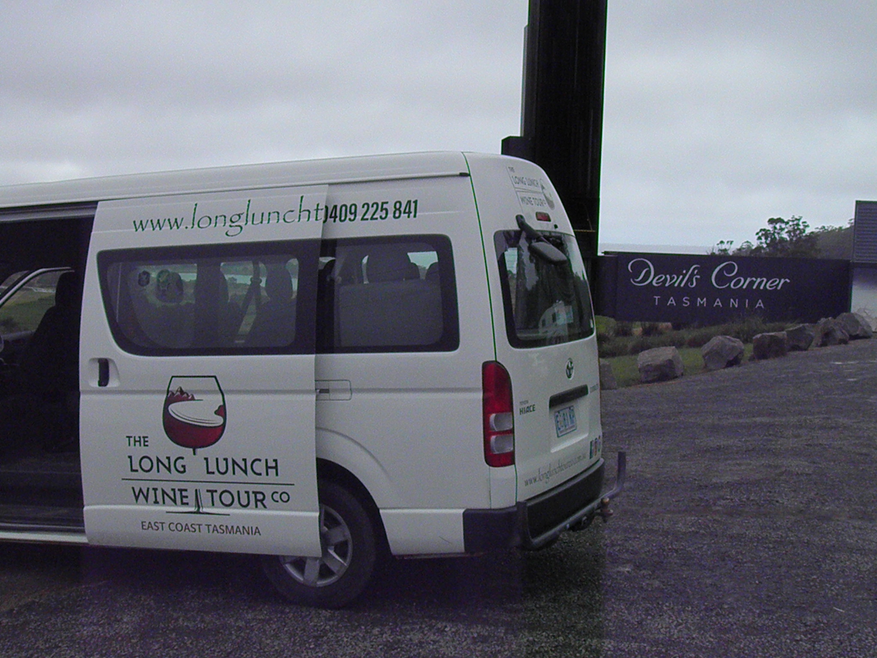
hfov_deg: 38.9
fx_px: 1241
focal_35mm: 49
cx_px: 438
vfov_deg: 29.7
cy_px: 329
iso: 500
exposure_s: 1/1250
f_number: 7.8
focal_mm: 8.9
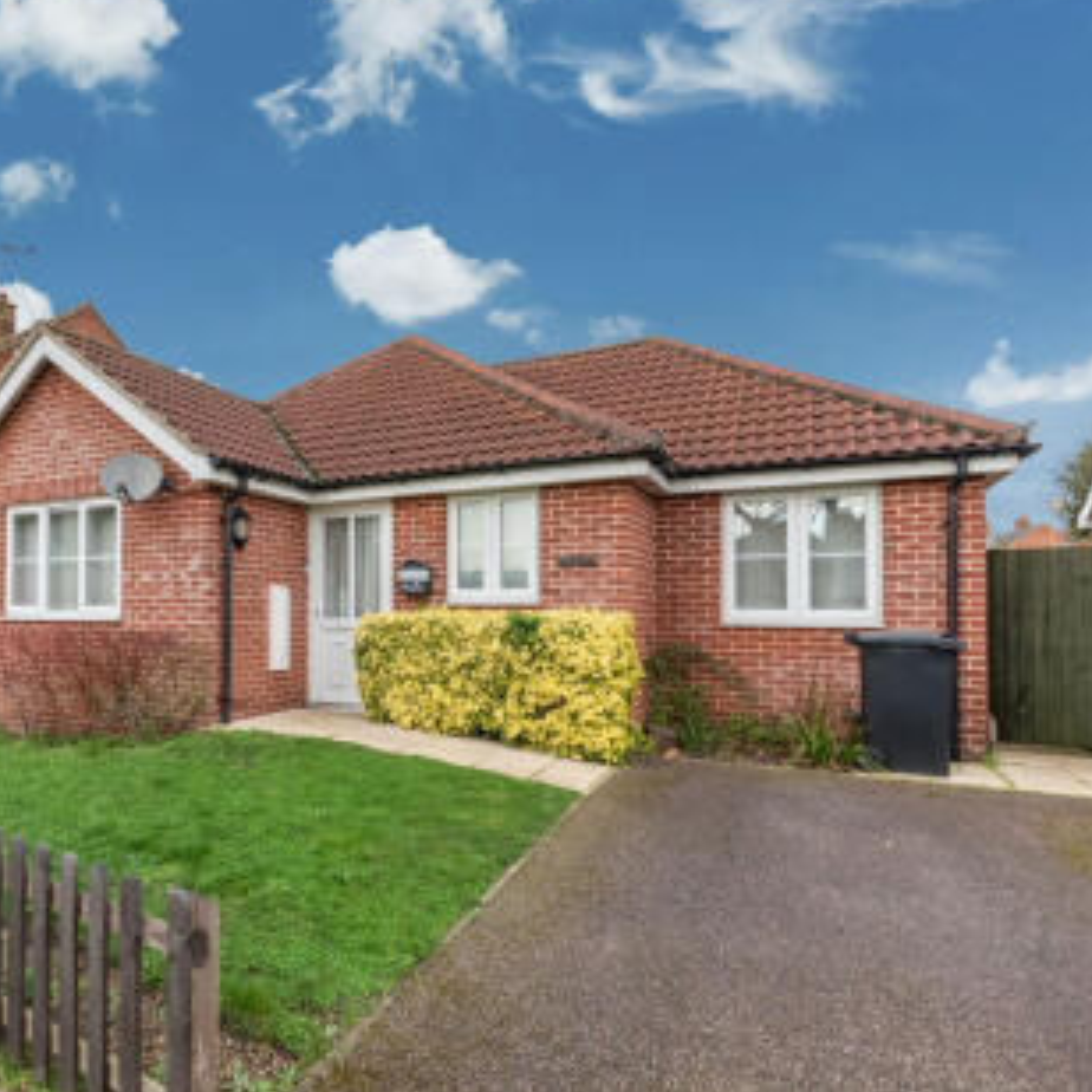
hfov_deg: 66.0
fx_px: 773
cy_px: 537
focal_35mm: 22
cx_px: 269
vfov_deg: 70.5
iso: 640
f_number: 9
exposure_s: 1/800
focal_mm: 11
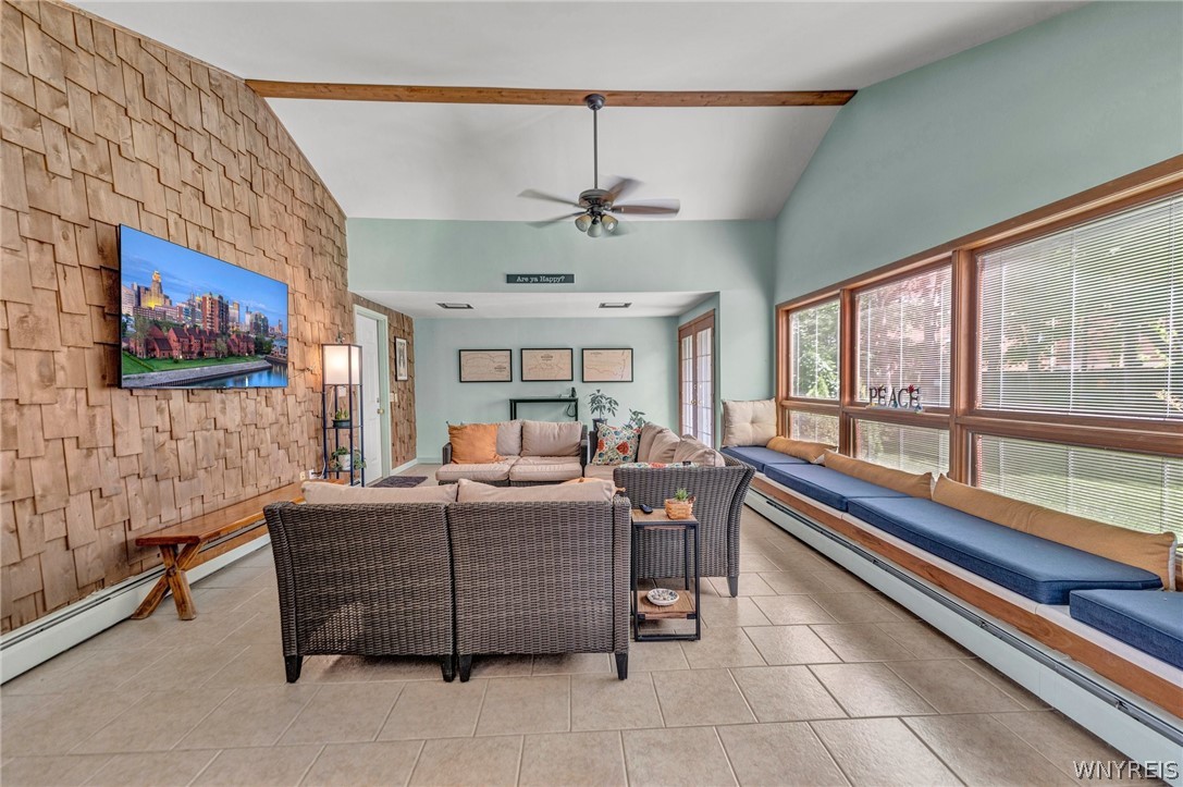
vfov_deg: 81.1
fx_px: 460
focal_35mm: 14
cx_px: 592
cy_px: 394
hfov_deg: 104.3
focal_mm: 14
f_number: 2.8
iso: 125
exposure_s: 1/30
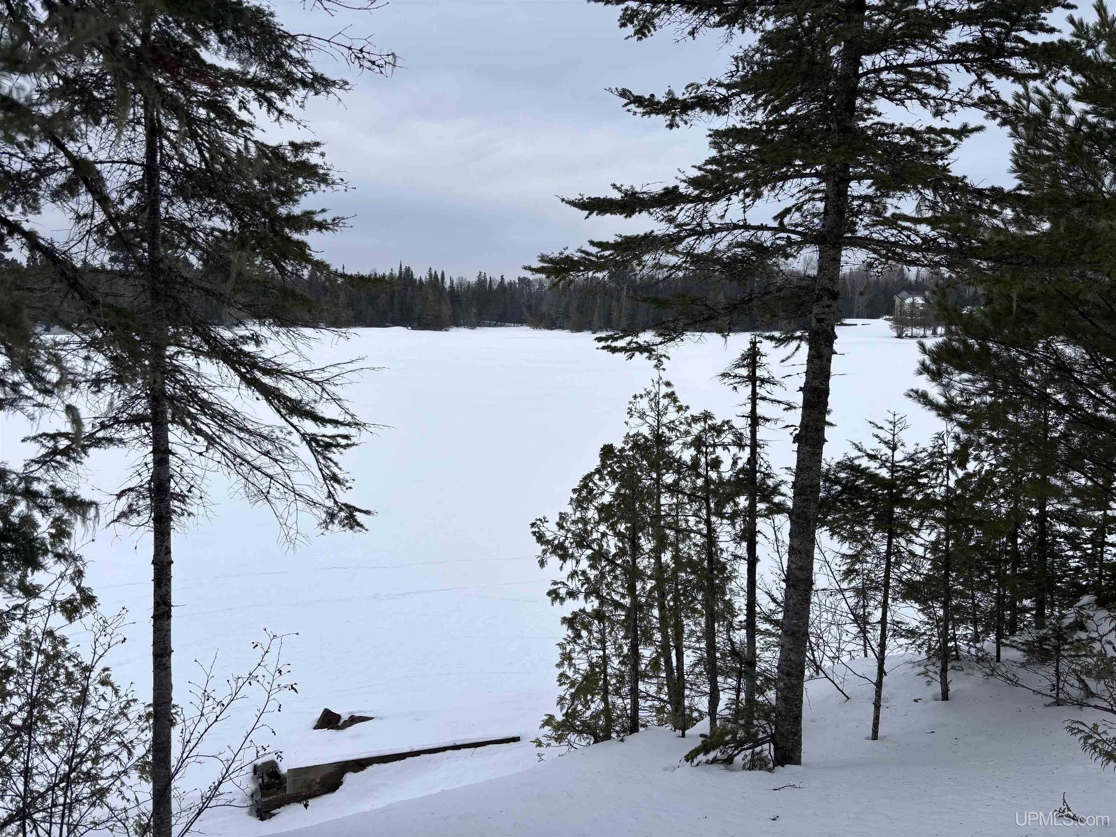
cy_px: 418
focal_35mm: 26
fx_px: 838
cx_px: 558
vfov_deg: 53.1
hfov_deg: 67.3
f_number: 1.6
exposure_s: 1/927
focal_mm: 5.96
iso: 50
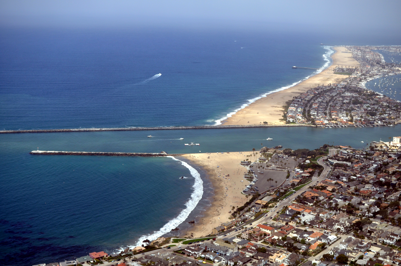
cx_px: 200
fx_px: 584
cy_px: 133
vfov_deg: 25.7
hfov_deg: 37.9
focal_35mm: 52
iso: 200
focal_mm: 35
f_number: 2.8
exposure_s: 1/3200
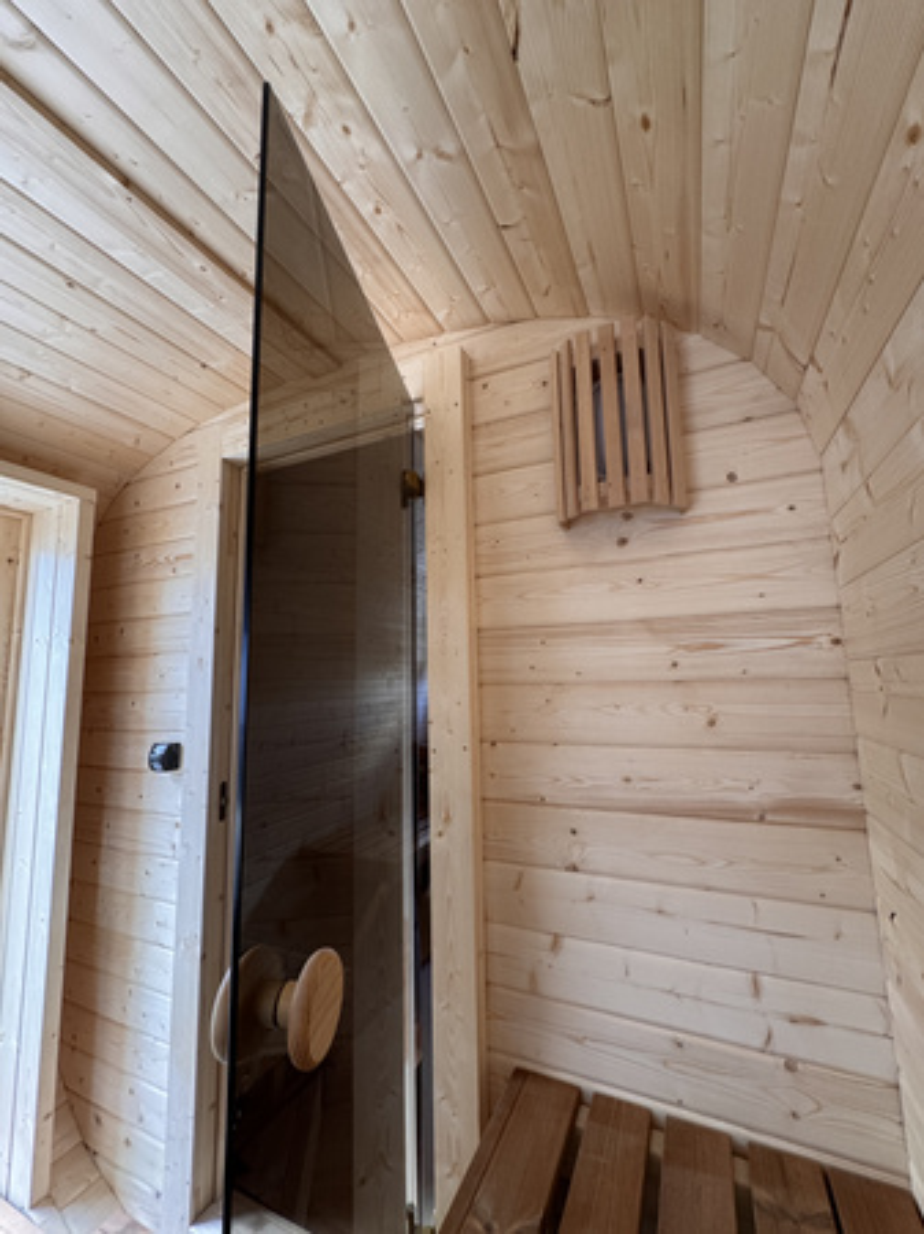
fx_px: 499
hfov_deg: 85.6
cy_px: 617
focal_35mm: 14
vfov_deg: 102.1
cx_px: 462
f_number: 2.2
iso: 250
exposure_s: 1/99
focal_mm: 2.22
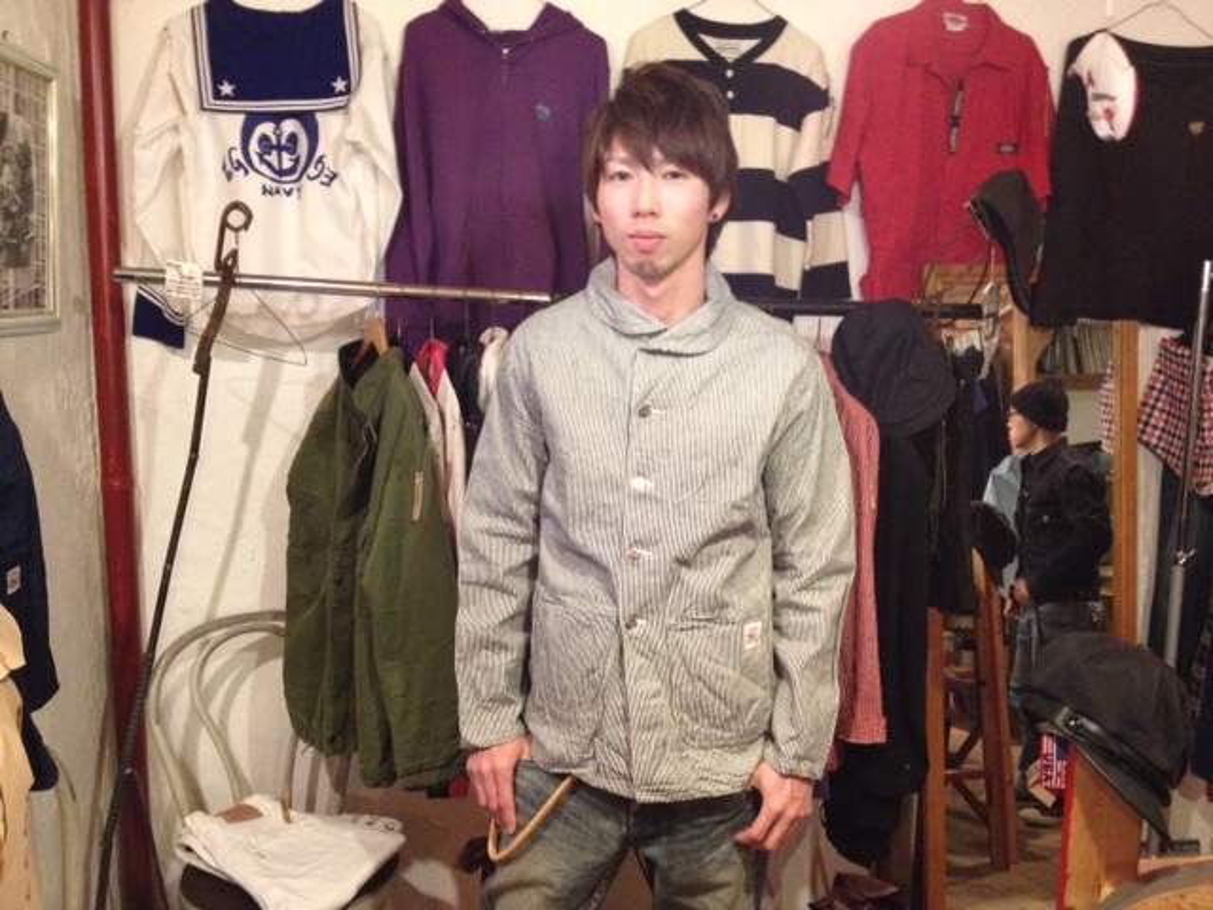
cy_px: 455
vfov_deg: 40.7
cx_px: 606
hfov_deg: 52.6
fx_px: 1226
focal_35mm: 35
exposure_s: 1/15
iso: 500
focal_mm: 4.28
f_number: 2.4
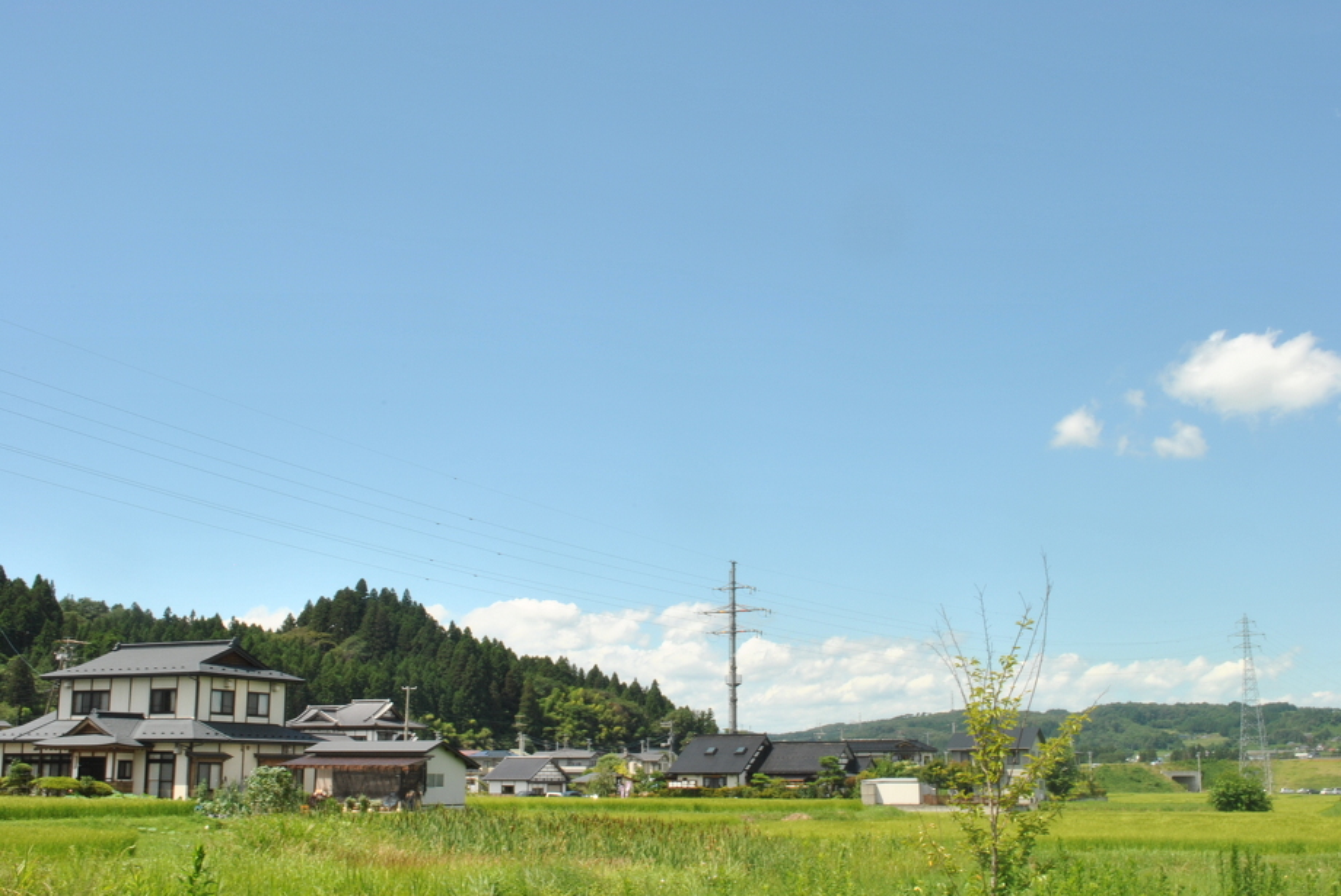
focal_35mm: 42
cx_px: 670
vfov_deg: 32.0
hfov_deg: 46.4
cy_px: 448
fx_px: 1566
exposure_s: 1/40
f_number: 22
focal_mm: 28
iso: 200
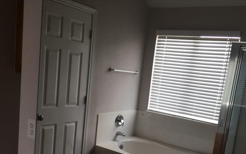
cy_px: 119
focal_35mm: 40
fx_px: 268
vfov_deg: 31.3
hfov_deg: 49.1
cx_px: 143
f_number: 2.2
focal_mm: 4.15
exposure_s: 1/40
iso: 32
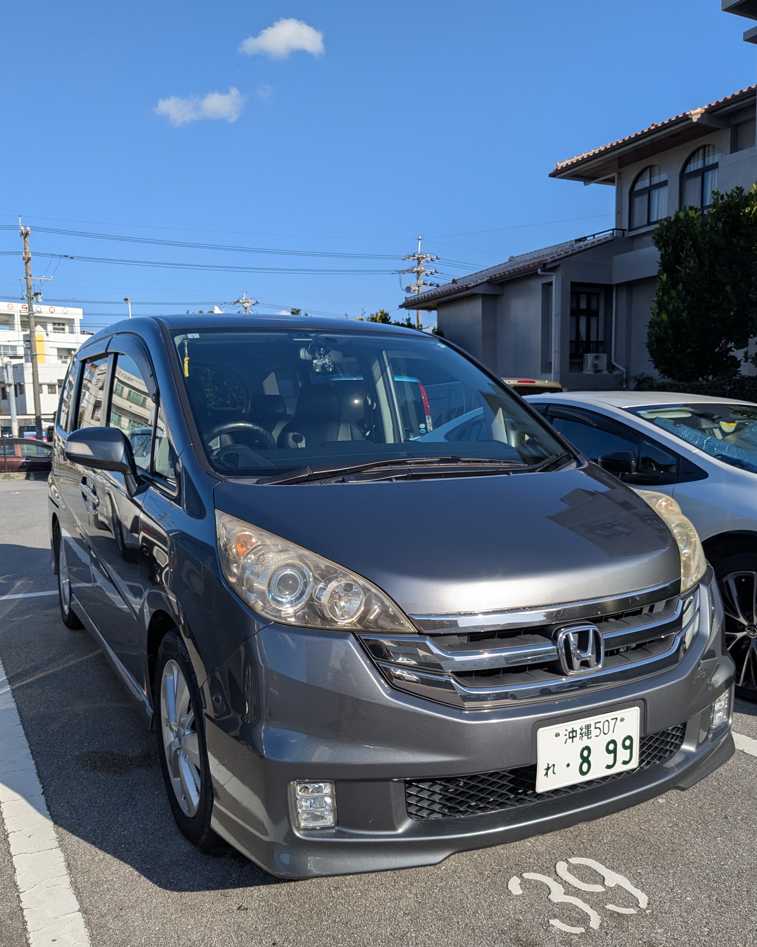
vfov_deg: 60.4
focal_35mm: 29
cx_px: 368
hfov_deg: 50.0
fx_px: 812
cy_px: 513
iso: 55
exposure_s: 1/3891
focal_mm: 4.38
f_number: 1.73
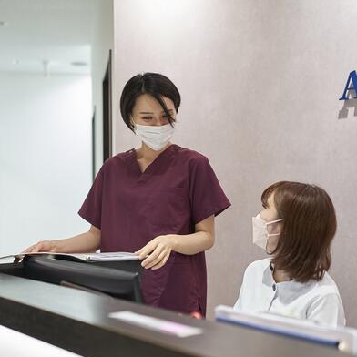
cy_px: 180
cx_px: 186
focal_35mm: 52
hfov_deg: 32.8
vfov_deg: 32.8
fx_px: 607
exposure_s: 1/100
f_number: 2.2
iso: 500
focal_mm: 40
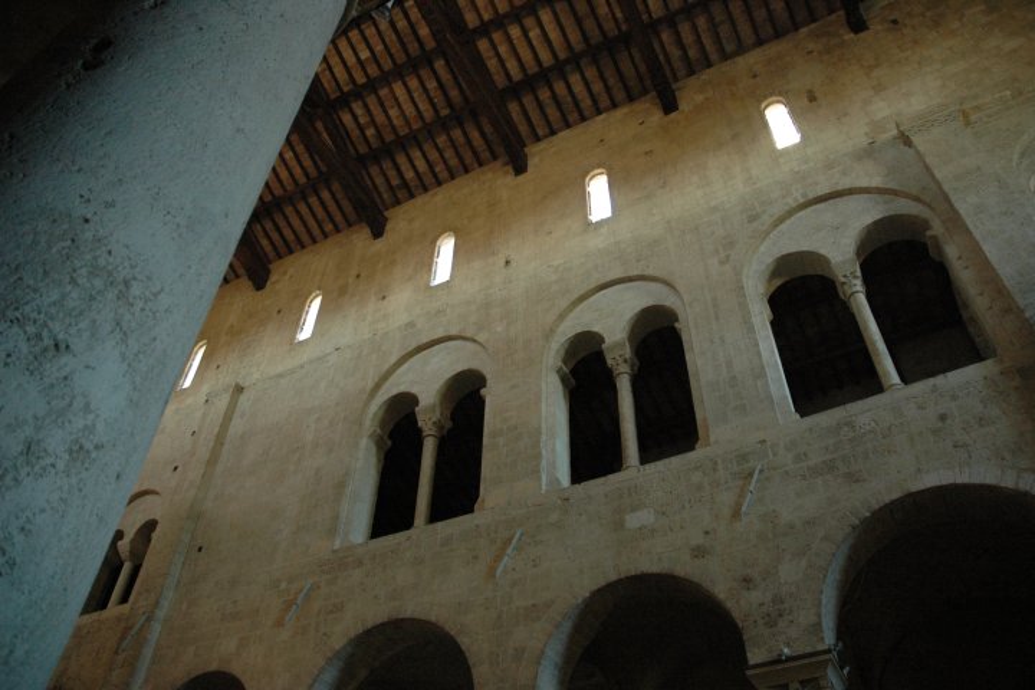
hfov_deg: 67.4
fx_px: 776
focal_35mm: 27
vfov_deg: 47.9
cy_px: 345
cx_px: 518
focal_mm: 18
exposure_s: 1/40
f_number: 3.5
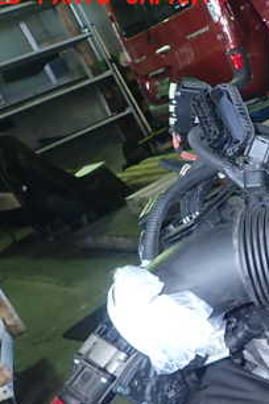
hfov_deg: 23.3
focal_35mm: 51
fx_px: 572
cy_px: 276
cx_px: 353
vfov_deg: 38.4
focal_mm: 4.5
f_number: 2
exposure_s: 1/30
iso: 200
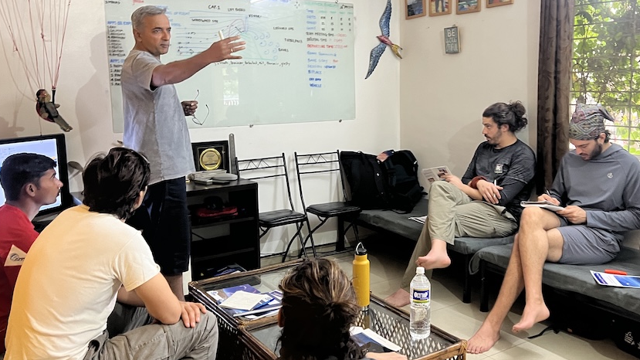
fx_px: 594
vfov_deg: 33.7
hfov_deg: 56.4
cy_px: 156
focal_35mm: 35
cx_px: 371
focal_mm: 5.7
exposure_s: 1/50
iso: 320
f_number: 1.5
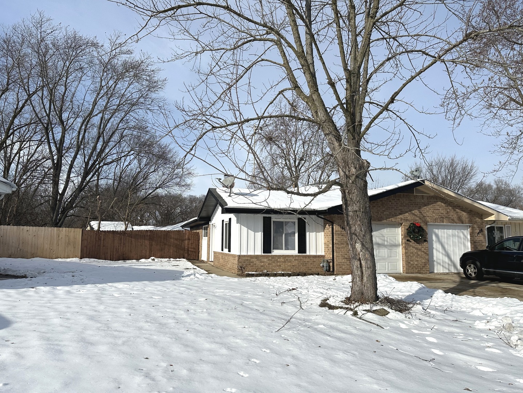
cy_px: 196
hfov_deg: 71.6
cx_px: 262
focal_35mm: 24
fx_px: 363
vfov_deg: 56.8
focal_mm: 6.86
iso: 80
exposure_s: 1/12048
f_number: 1.78
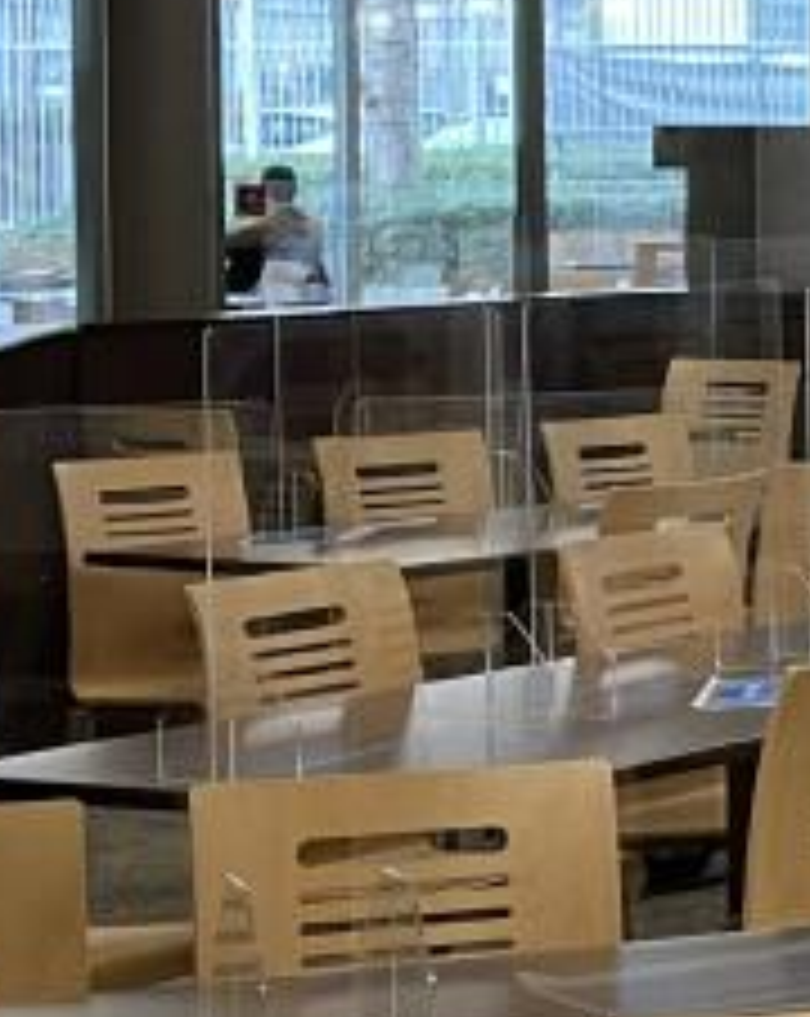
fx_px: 4327
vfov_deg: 13.3
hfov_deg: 9.4
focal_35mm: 144
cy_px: 216
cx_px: 2020
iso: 80
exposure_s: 1/50
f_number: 1.6
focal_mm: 4.2
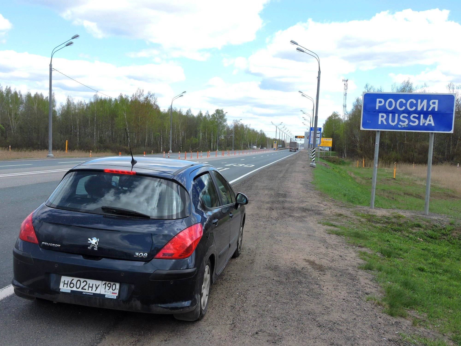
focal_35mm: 33
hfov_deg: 55.4
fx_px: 439
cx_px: 230
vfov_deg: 42.9
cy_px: 173
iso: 100
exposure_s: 1/500
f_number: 3.6
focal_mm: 5.9
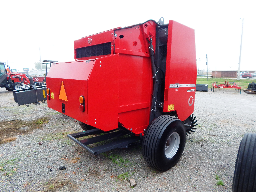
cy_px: 96
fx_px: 163
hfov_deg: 76.4
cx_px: 128
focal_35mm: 22
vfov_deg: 61.1
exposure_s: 1/80
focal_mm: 4
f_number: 3
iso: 125
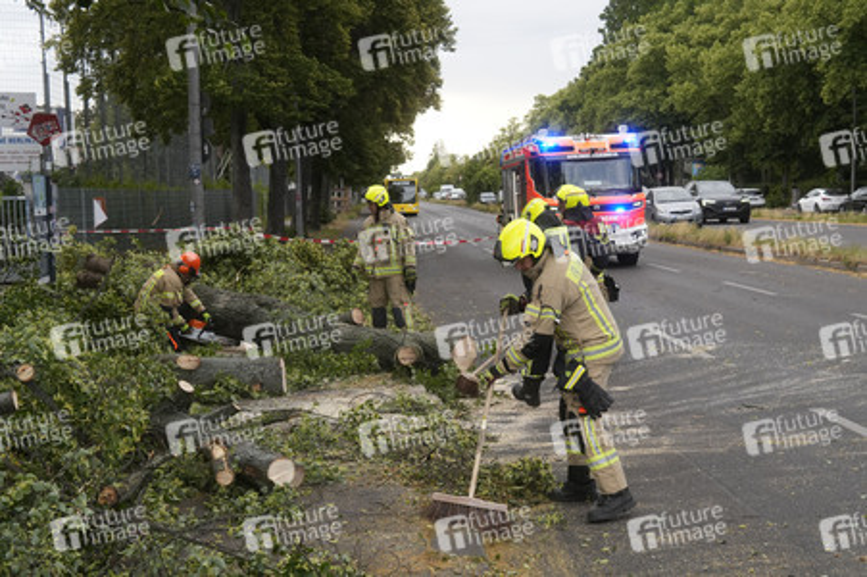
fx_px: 1083
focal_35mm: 45
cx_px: 434
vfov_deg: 29.8
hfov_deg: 43.6
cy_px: 288
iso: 640
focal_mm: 30
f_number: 5.6
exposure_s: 1/640
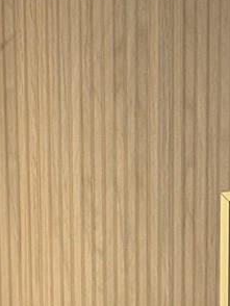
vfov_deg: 9.7
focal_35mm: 188
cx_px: 65
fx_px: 1663
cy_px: 651
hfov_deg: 7.9
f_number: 1.78
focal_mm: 6.76
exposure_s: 1/60
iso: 200
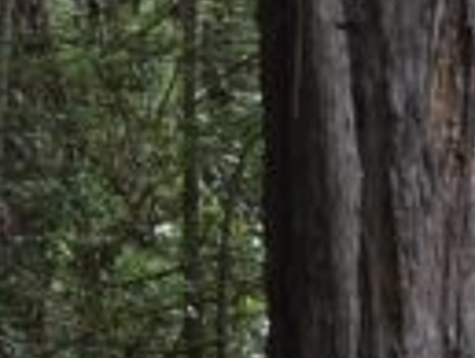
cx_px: -637
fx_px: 2376
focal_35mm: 173
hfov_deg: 10.1
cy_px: 413
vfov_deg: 8.5
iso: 64
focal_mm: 4.15
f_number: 2.2
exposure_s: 1/30
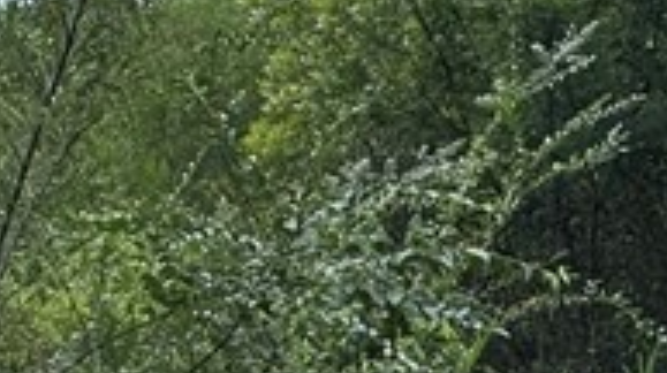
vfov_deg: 14.2
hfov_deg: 24.8
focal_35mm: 81
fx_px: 1431
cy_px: -135
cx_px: -21
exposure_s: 1/1748
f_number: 2.2
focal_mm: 2.22
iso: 40
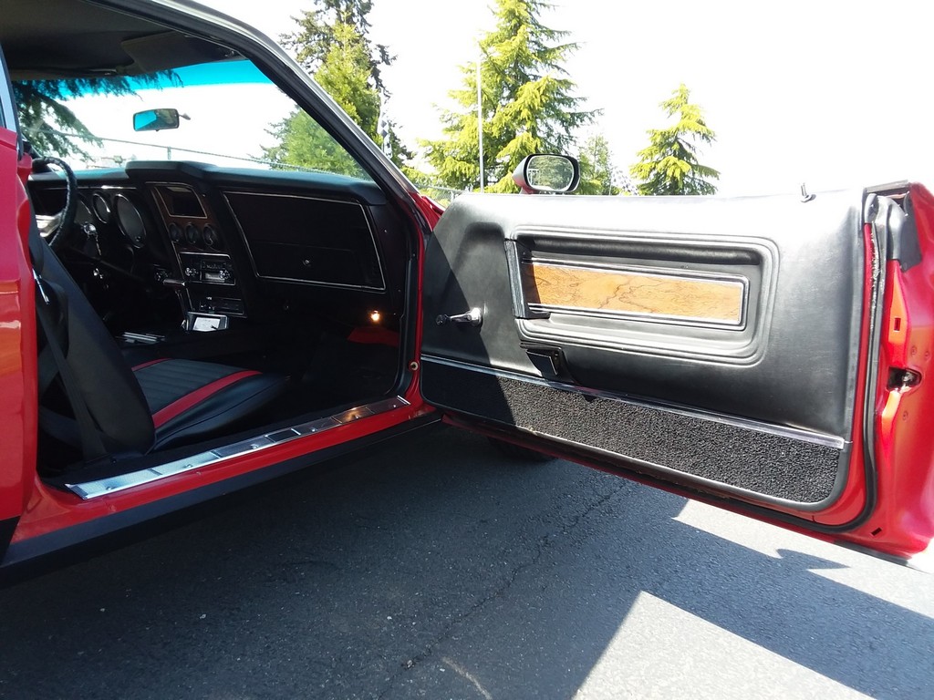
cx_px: 467
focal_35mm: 27
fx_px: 729
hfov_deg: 65.3
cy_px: 350
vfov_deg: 51.4
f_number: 1.9
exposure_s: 1/200
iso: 50
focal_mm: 2.91
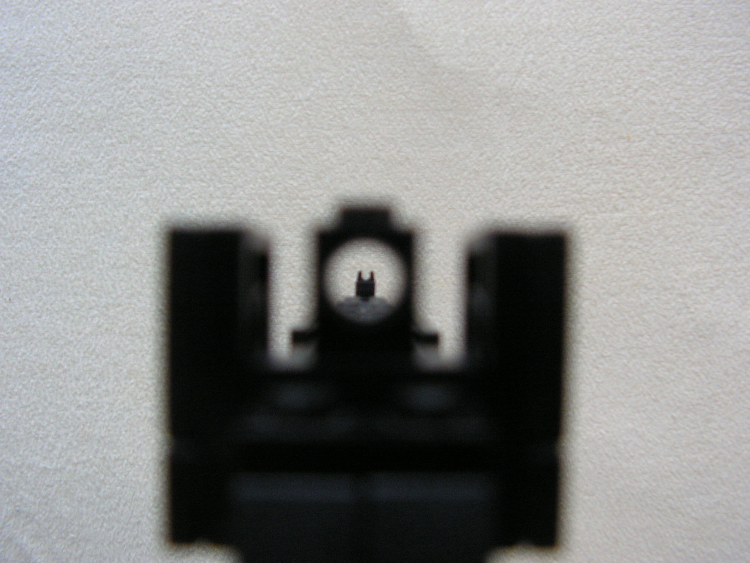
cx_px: 375
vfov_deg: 39.7
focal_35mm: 36
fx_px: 780
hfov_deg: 51.4
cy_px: 282
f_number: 3.2
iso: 200
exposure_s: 1/20
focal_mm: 6
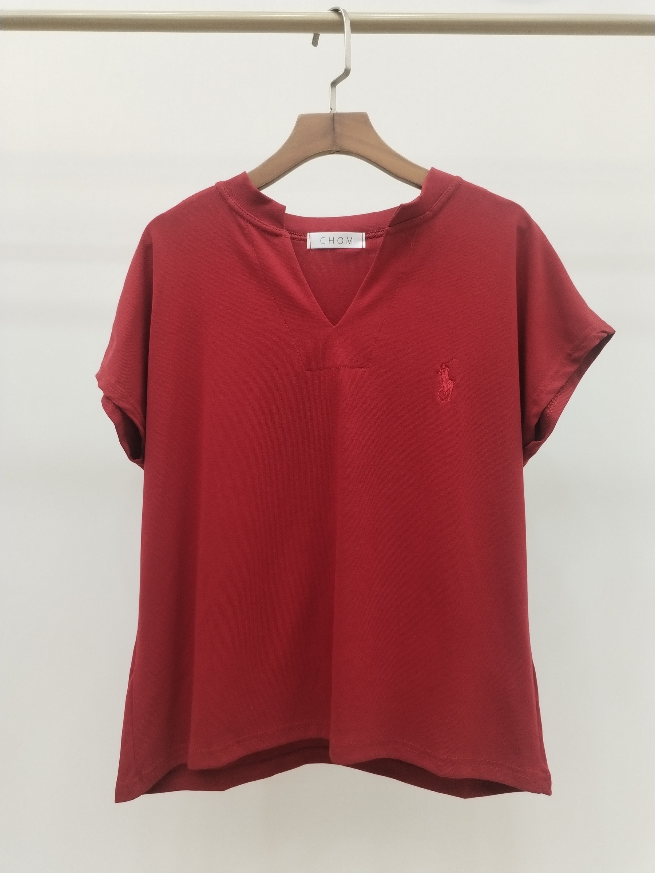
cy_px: 436
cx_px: 328
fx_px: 732
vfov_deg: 61.7
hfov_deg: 48.2
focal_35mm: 29
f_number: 1.8
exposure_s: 1/60
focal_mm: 4.75
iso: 215
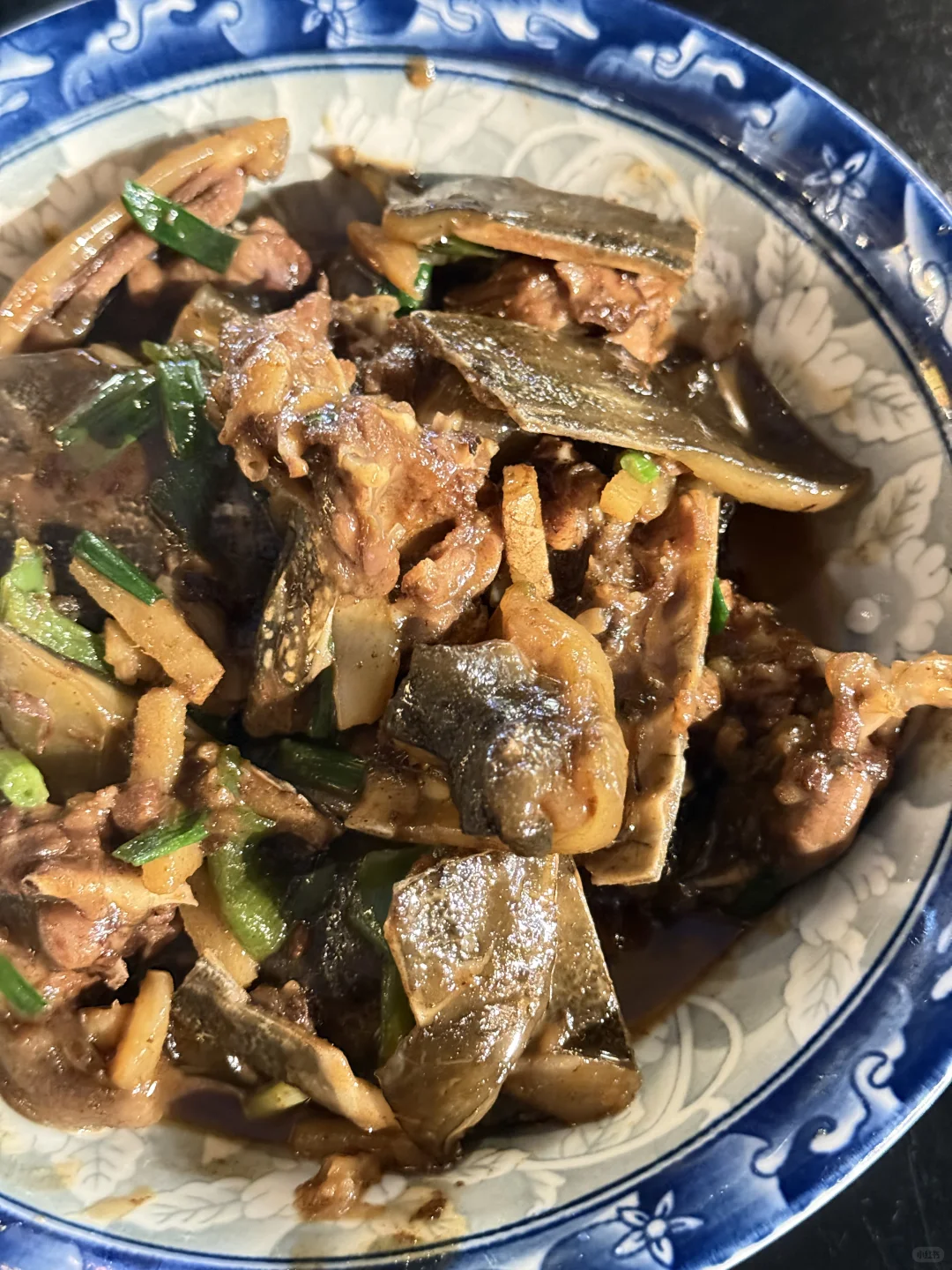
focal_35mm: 48
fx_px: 1760
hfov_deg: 30.3
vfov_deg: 39.7
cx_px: 476
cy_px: 635
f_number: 1.78
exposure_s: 1/15
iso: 1000
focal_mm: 6.76
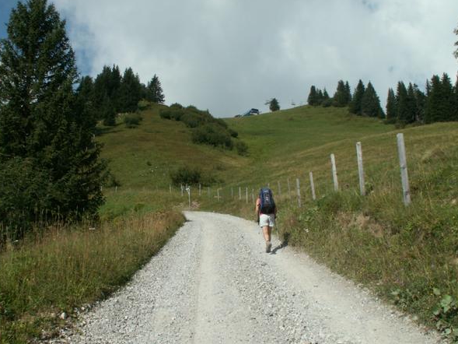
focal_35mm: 38
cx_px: 213
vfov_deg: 37.7
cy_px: 183
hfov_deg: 48.9
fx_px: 503
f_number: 8
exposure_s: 1/200
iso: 50
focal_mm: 5.86
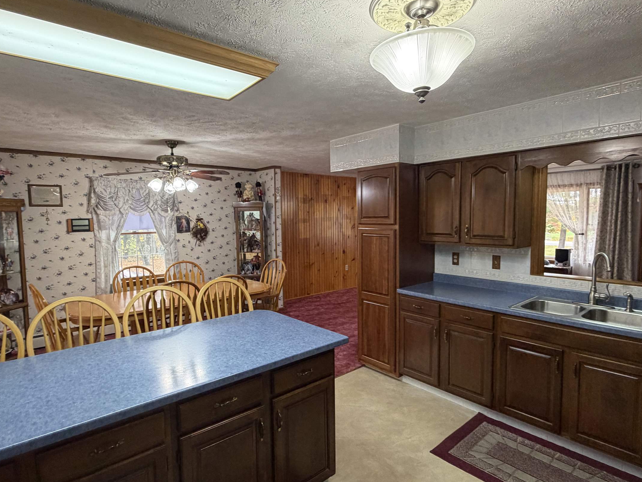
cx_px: 326
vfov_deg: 66.0
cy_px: 245
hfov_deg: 81.7
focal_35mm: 20
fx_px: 371
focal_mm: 2.22
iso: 250
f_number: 2.2
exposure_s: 1/60
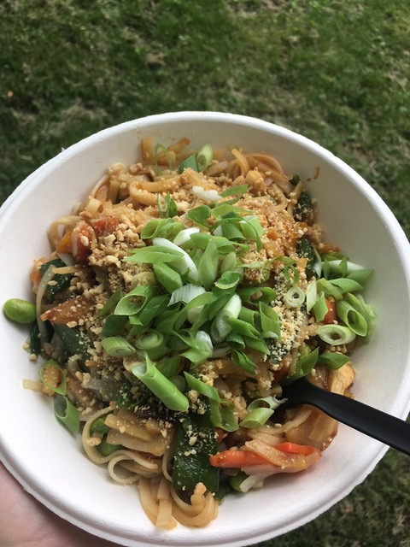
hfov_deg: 48.2
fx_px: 458
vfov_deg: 61.7
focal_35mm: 29
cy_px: 274
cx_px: 205
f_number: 2.2
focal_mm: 4.15
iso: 25
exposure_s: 1/100
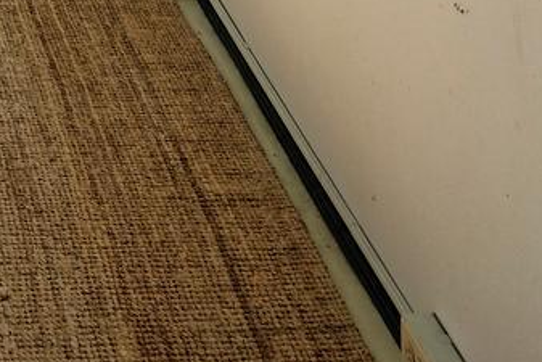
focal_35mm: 85
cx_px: -220
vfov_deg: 12.1
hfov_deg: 21.0
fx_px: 1280
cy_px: -560
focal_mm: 14
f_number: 14
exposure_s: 1/40
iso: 250
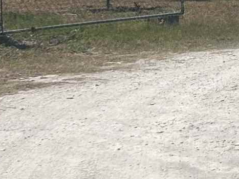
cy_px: -91
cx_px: 730
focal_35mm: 171
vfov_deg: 8.5
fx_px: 1180
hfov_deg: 9.1
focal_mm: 5.7
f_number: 1.5
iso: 50
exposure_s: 1/7463
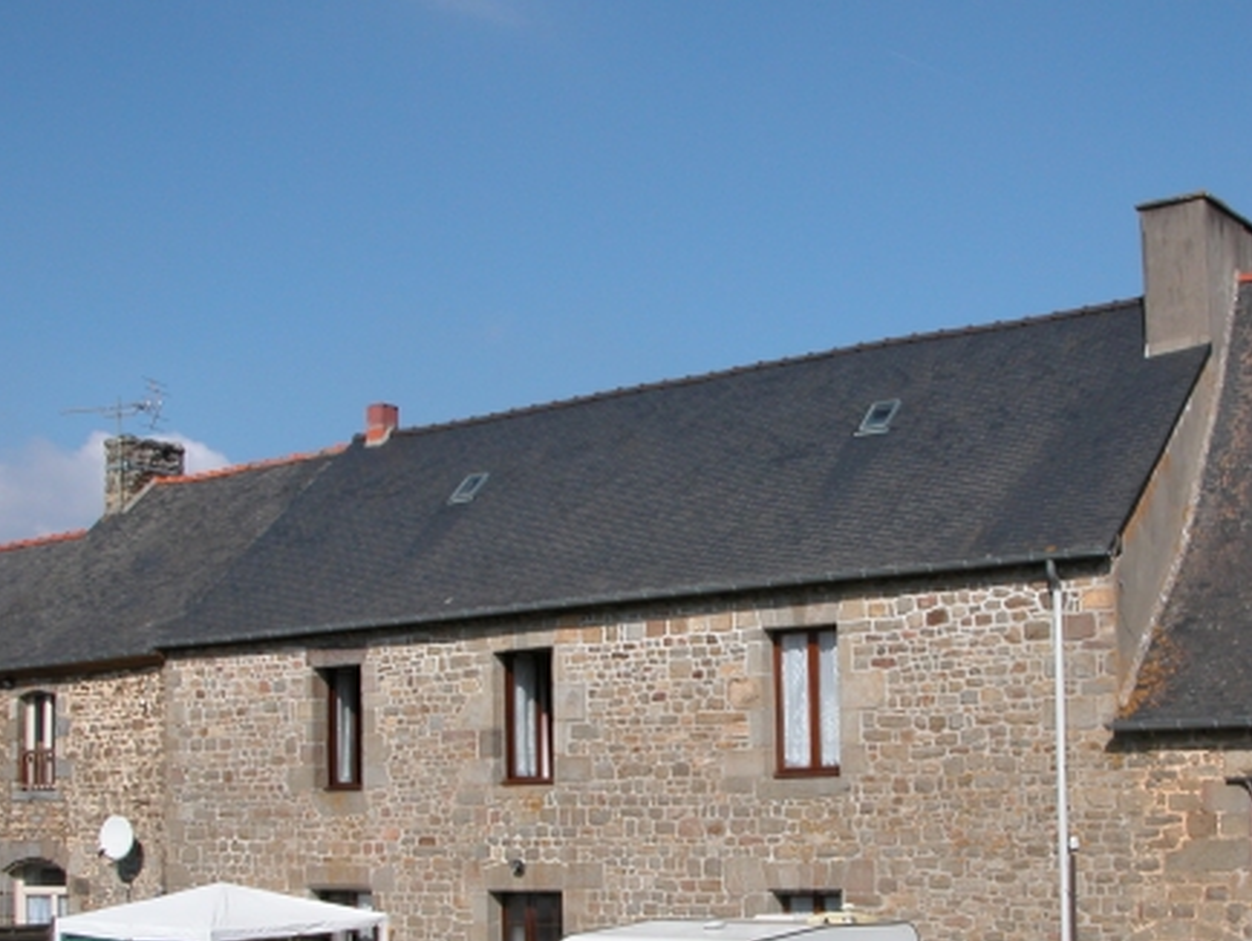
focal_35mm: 55
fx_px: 1990
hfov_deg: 34.8
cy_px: 667
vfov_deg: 26.4
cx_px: 724
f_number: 8
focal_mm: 8.9
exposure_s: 1/331
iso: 100
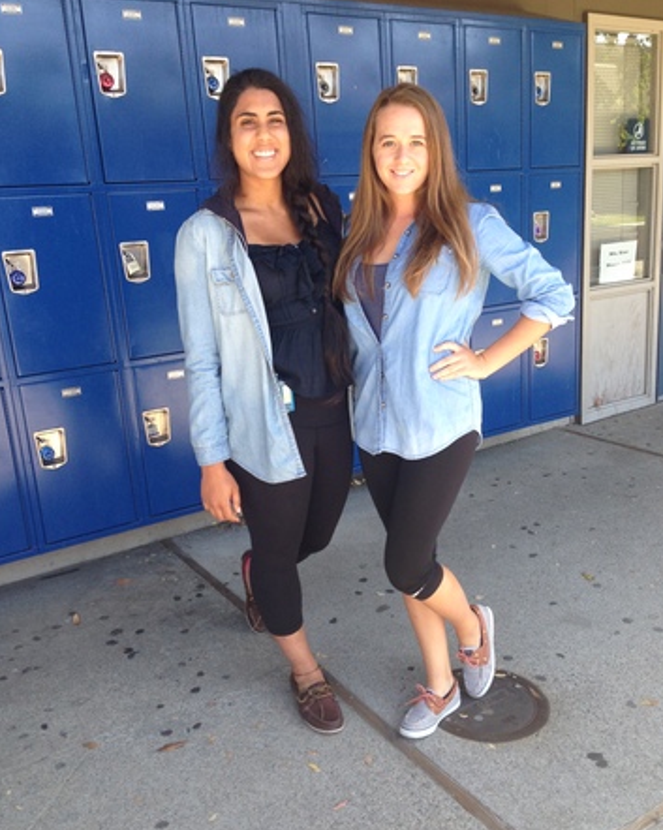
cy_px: 421
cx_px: 336
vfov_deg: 51.6
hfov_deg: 42.2
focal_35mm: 35
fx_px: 859
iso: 50
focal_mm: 4.12
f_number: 2.4
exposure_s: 1/128
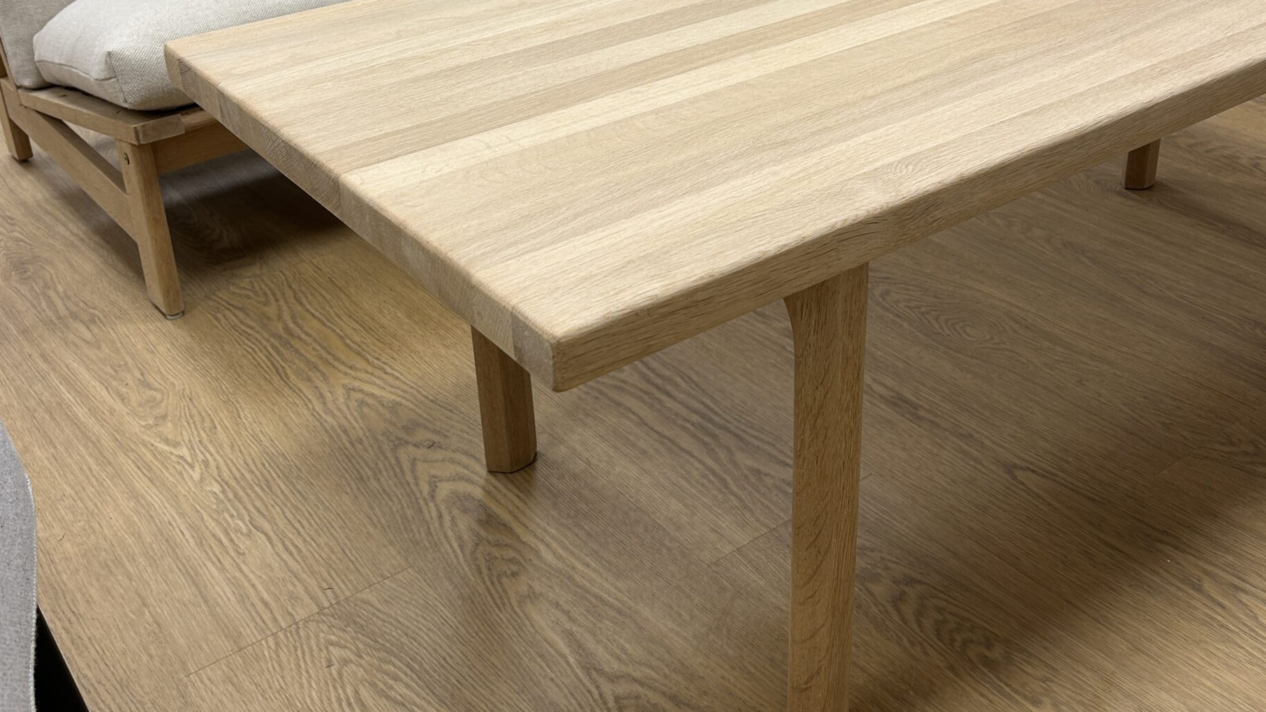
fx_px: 1343
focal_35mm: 40
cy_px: 178
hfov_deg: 50.5
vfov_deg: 29.2
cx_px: 612
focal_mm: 5.7
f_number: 1.5
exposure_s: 1/100
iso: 50
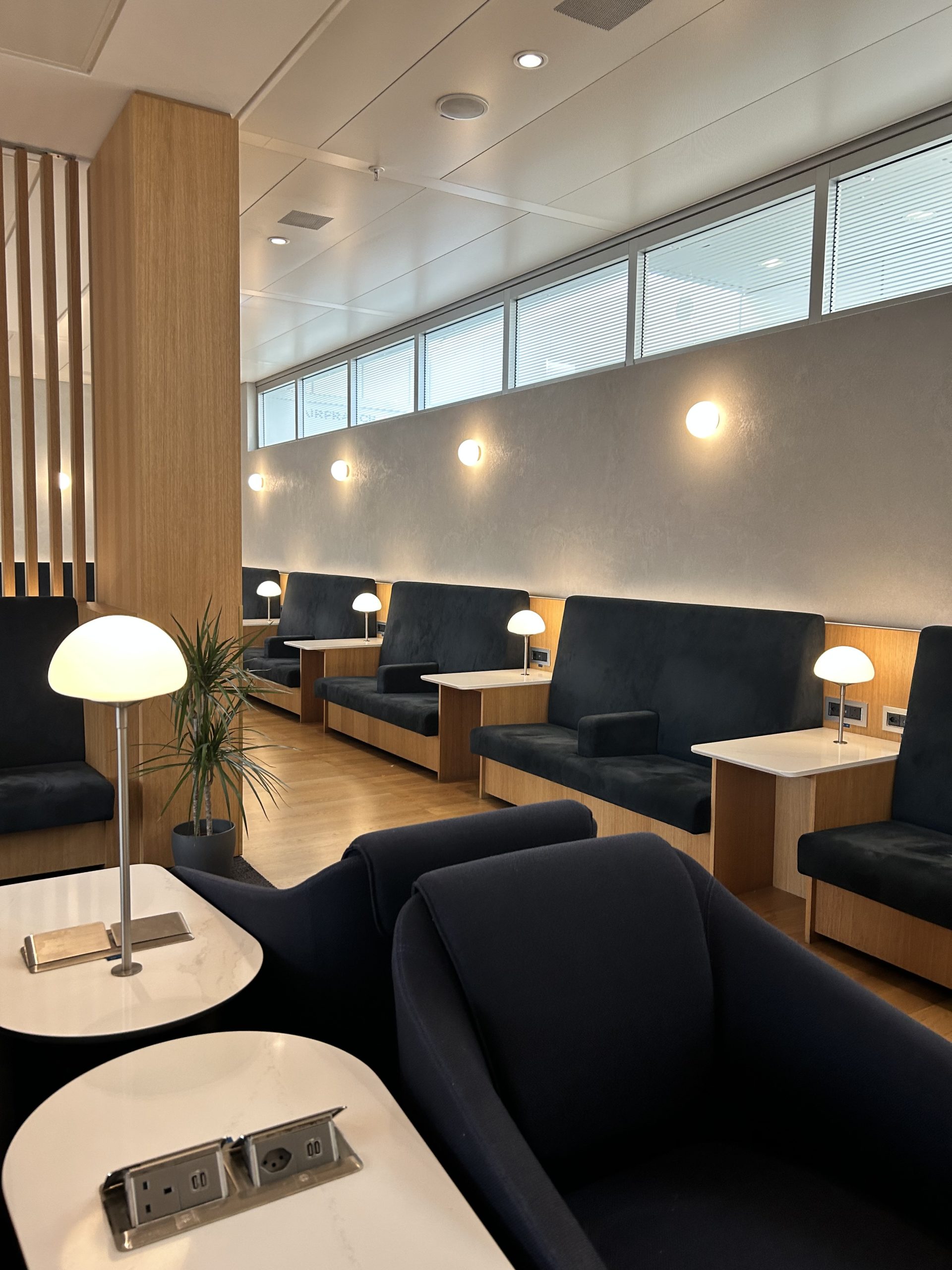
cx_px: 476
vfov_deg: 67.3
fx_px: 953
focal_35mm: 26
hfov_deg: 53.1
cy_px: 635
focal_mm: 5.7
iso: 125
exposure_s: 1/83
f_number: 1.5
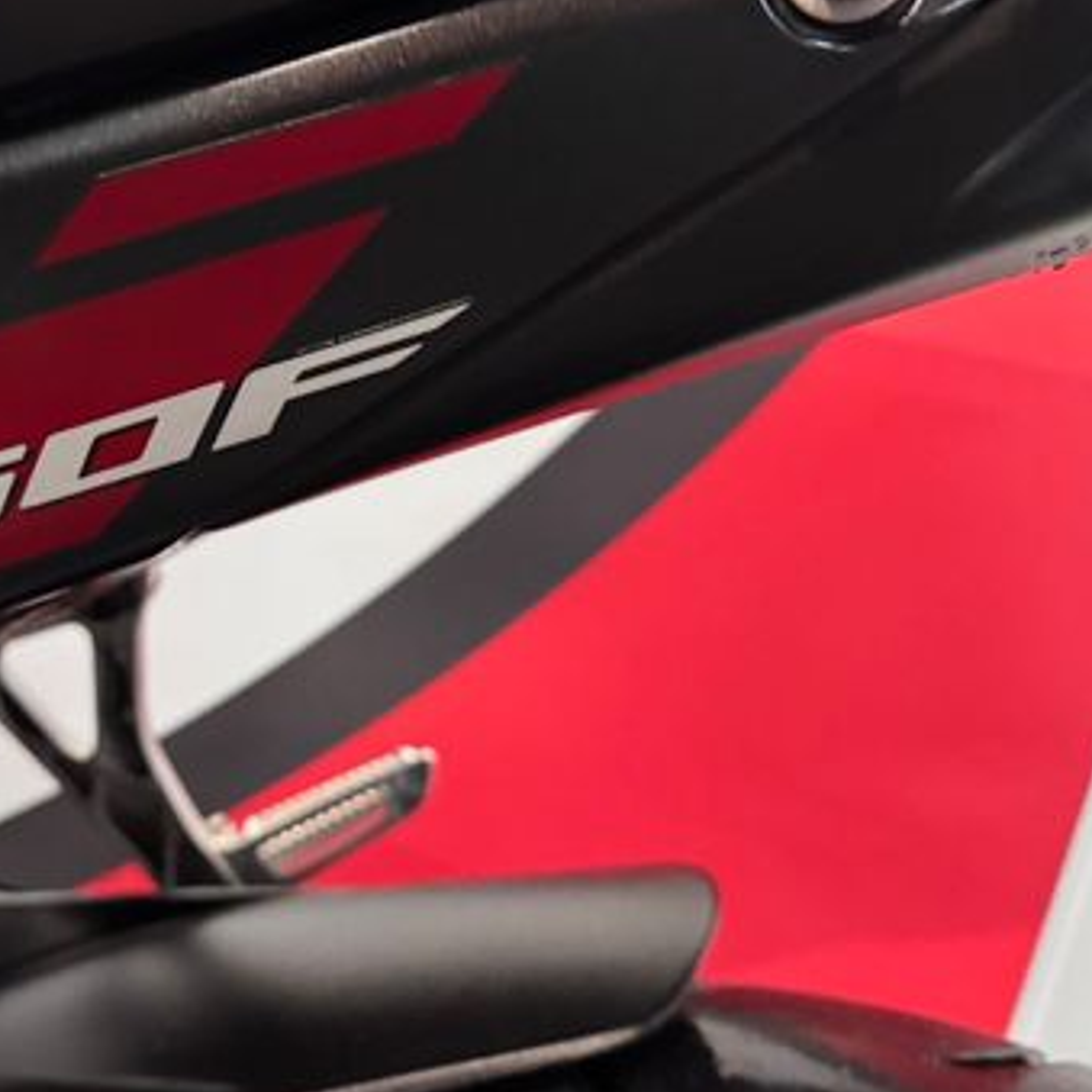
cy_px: 454
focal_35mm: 40
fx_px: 1428
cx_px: 177
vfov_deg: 41.7
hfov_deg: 39.7
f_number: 1.78
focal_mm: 6.76
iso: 800
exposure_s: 1/33
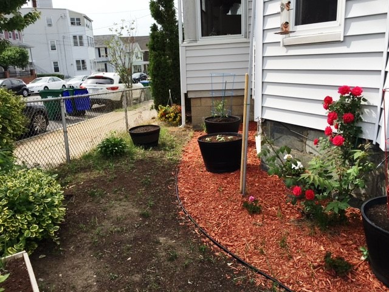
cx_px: 194
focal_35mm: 29
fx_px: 326
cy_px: 146
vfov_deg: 48.2
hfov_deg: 61.7
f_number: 2.2
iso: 25
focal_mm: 4.15
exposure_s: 1/1068
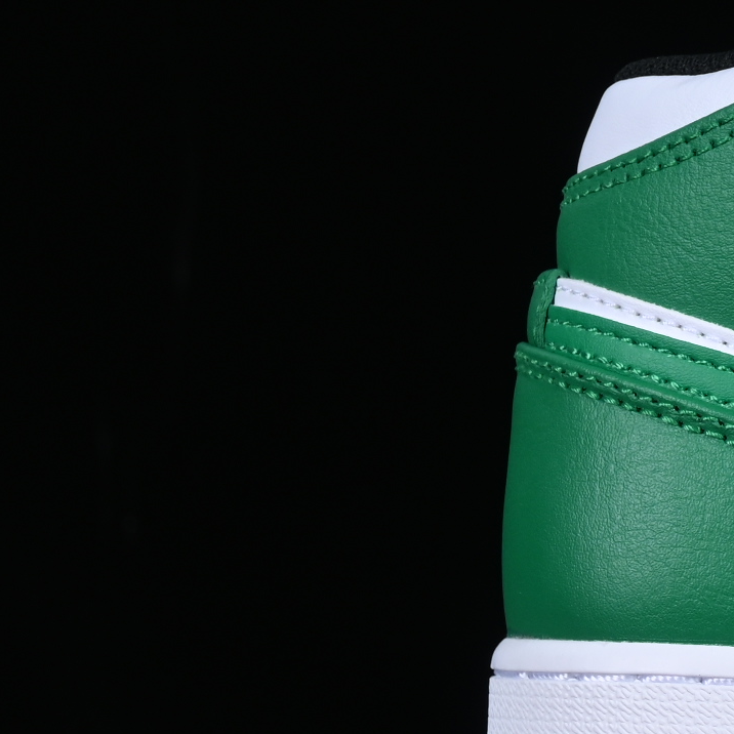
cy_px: 303
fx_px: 5949
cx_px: 1406
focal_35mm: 248
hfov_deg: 6.9
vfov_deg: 7.1
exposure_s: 1/80
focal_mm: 50
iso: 160
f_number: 9
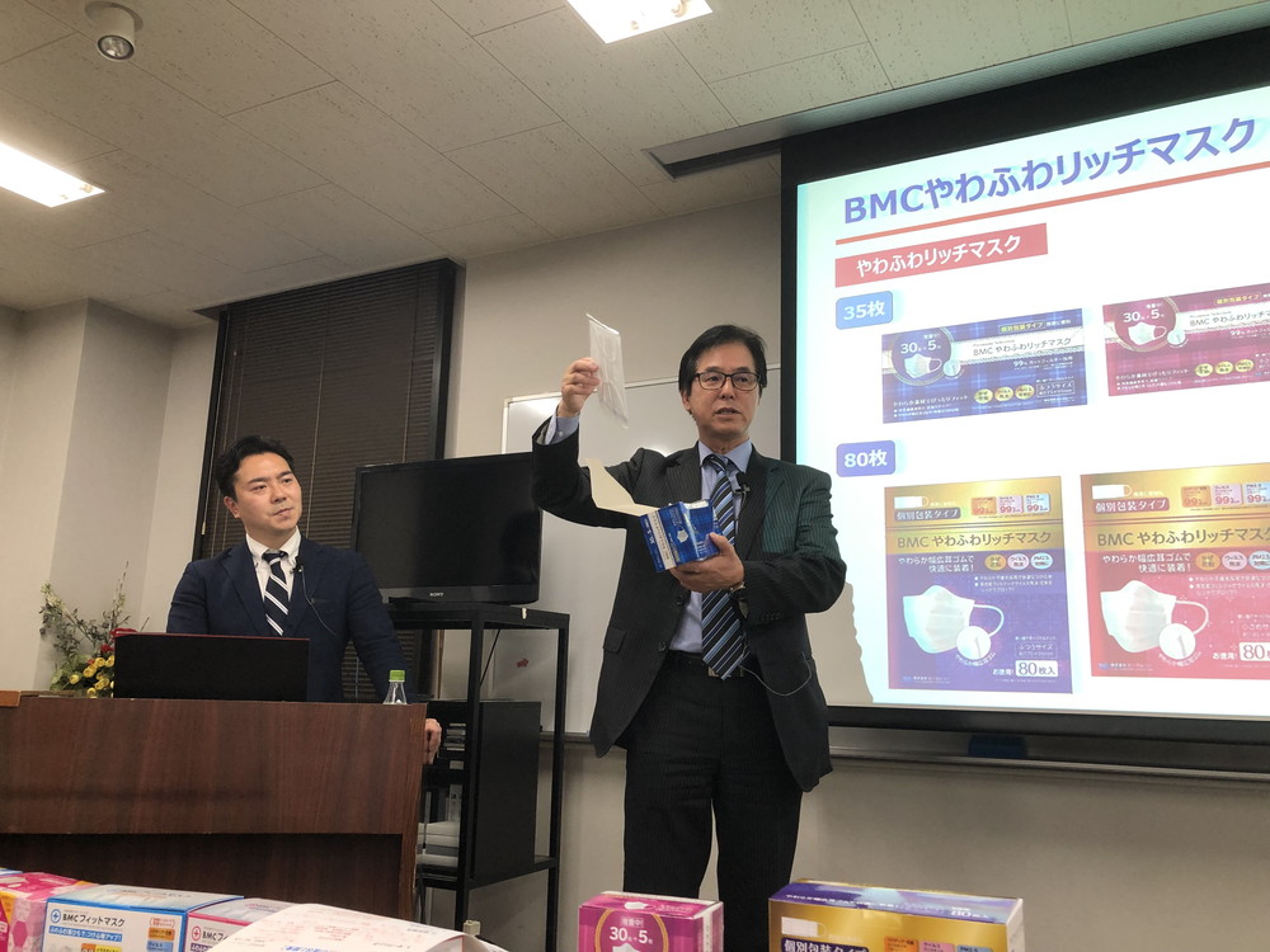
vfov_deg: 49.7
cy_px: 476
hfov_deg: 63.4
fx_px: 1027
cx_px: 635
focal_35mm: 28
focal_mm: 3.99
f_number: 1.8
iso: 32
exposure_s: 1/33
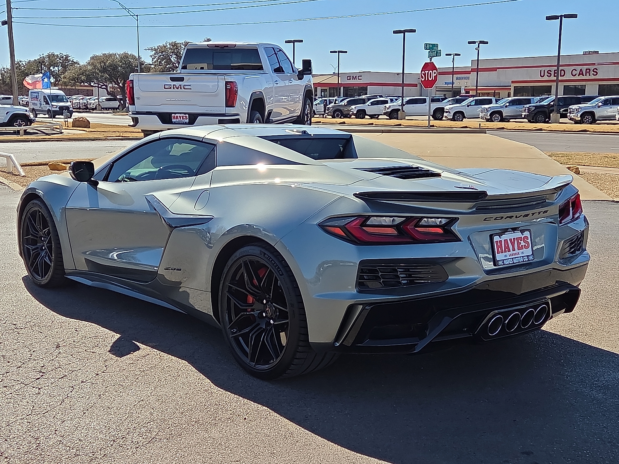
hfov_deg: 40.4
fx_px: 840
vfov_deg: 30.9
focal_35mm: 47
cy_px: 232
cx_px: 310
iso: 25
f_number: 1.8
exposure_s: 1/2000
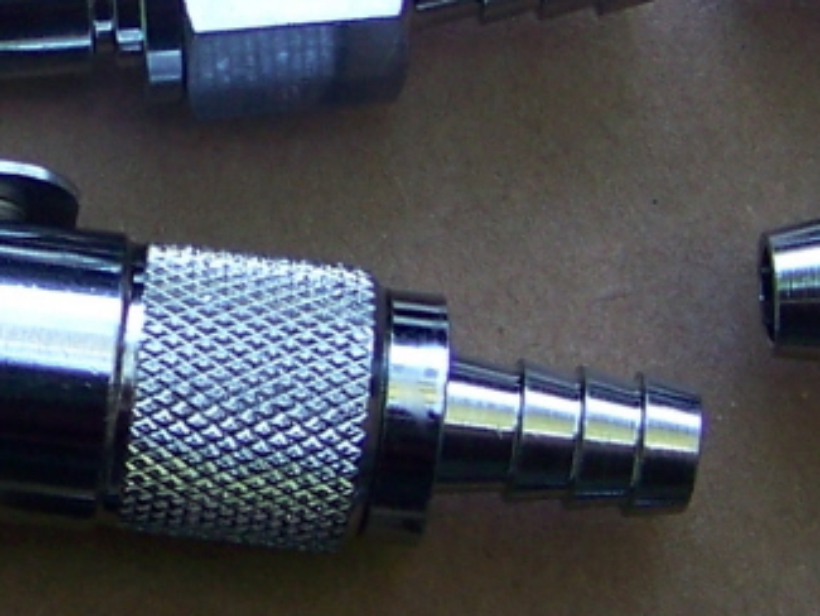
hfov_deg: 11.0
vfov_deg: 8.4
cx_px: -23
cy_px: 177
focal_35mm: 177
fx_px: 4194
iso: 64
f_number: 2.8
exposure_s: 1/25
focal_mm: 5.85
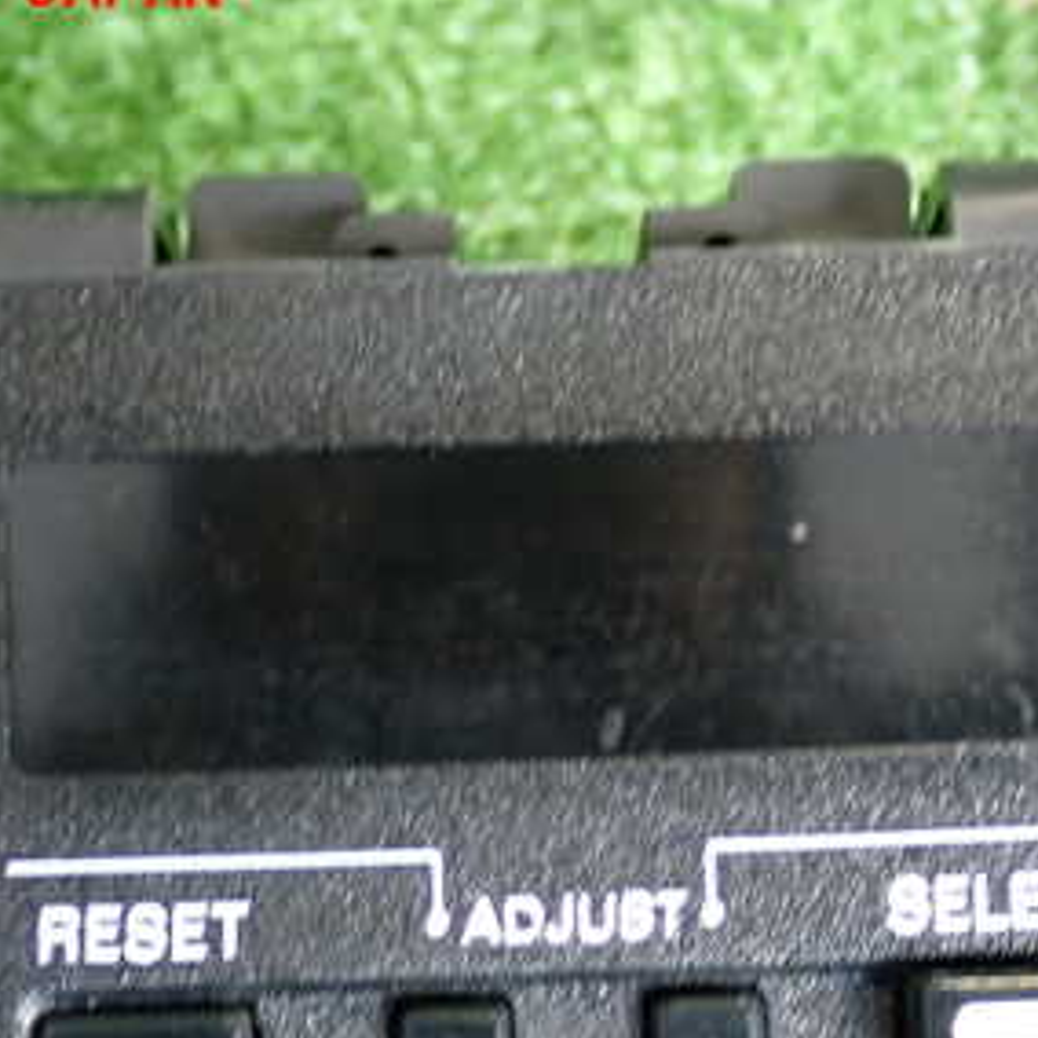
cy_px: 760
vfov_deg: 17.1
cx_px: 654
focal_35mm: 101
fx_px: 3426
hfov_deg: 17.2
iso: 800
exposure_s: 1/30
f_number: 3.3
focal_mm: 9.65
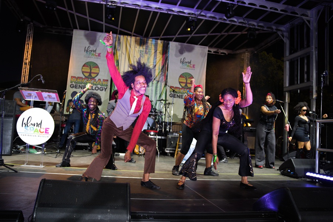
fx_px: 259
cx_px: 166
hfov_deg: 65.5
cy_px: 111
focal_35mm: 28
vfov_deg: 46.4
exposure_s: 1/200
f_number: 3.2
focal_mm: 28
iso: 1600
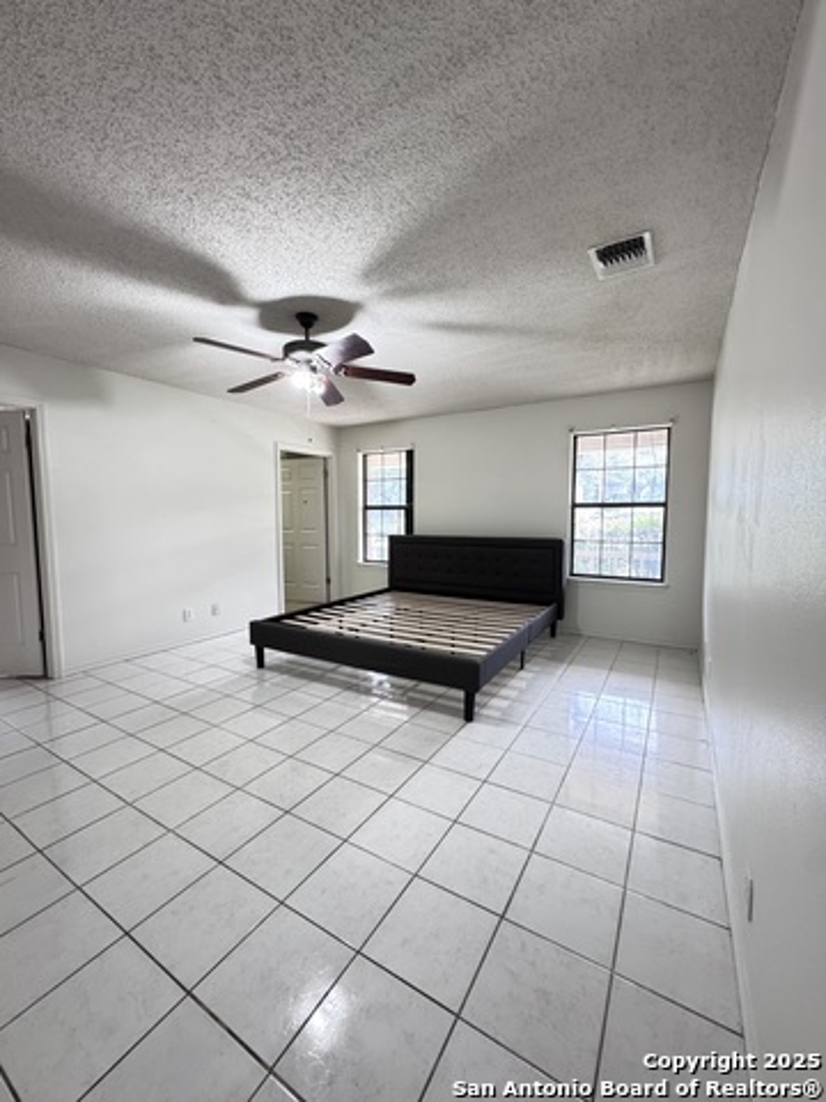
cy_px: 551
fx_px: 445
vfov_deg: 102.1
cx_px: 413
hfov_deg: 85.7
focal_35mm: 14
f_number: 2.2
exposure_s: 1/60
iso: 320
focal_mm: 2.22
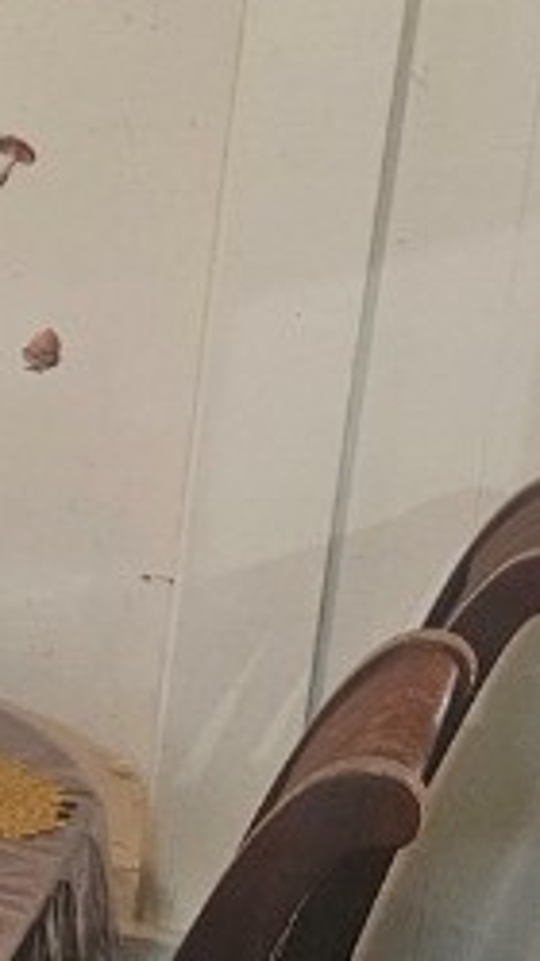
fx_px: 2623
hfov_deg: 9.7
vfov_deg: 20.7
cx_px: -960
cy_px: 652
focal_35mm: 103
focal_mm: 5.4
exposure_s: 1/60
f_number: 1.8
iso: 640
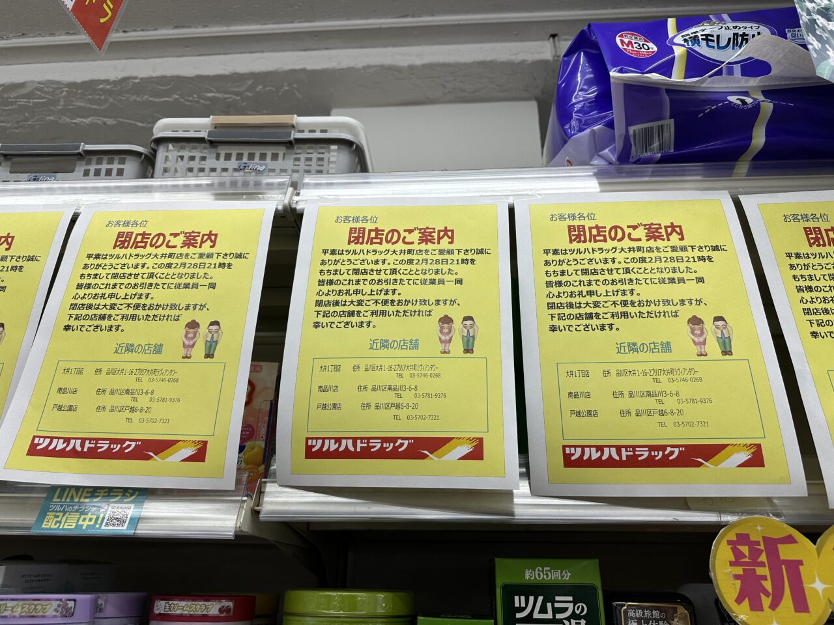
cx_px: 417
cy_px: 312
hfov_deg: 71.6
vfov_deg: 56.8
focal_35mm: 24
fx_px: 578
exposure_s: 1/332
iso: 80
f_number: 1.78
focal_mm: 6.86
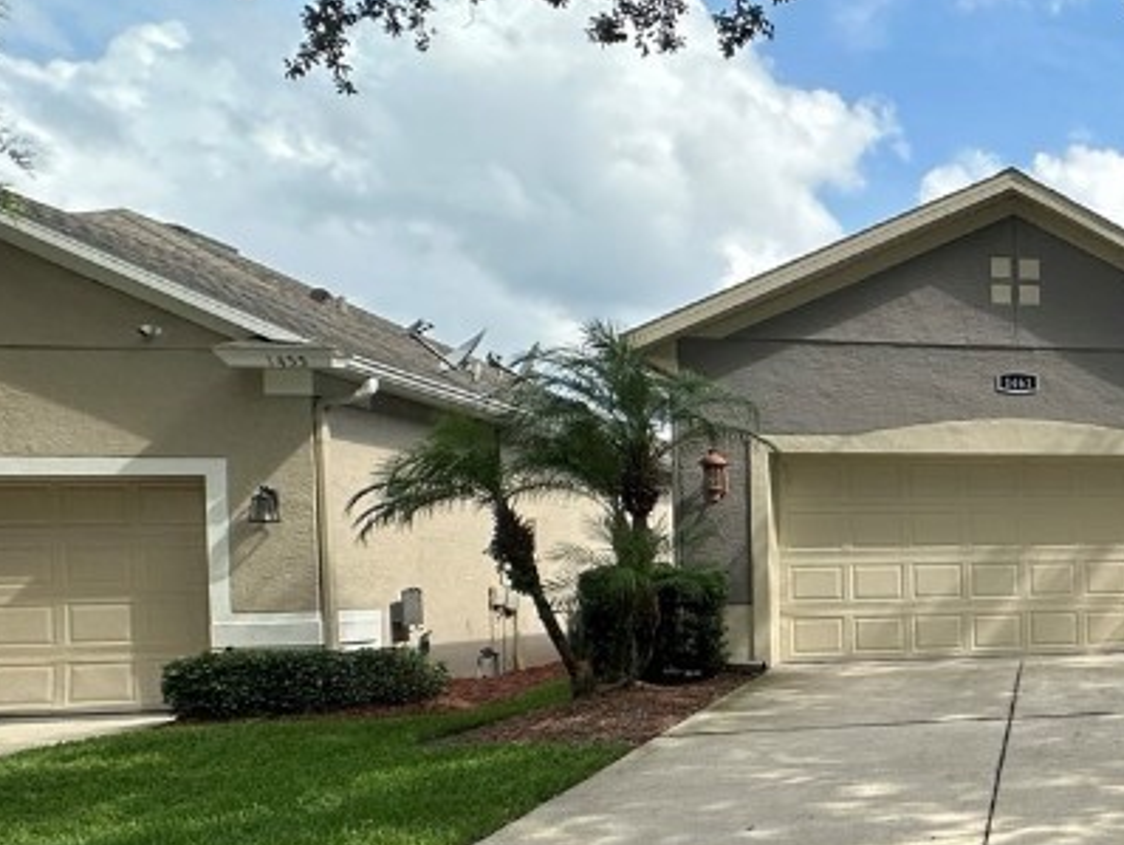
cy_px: 588
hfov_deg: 38.5
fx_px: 1170
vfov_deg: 39.1
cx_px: 1339
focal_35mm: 36
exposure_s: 1/888
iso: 40
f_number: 2.2
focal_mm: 2.22
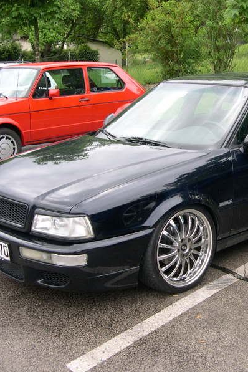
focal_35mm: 53
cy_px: 186
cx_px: 188
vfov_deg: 37.5
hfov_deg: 25.2
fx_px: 548
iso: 100
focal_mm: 8
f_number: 2.8
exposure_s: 1/340
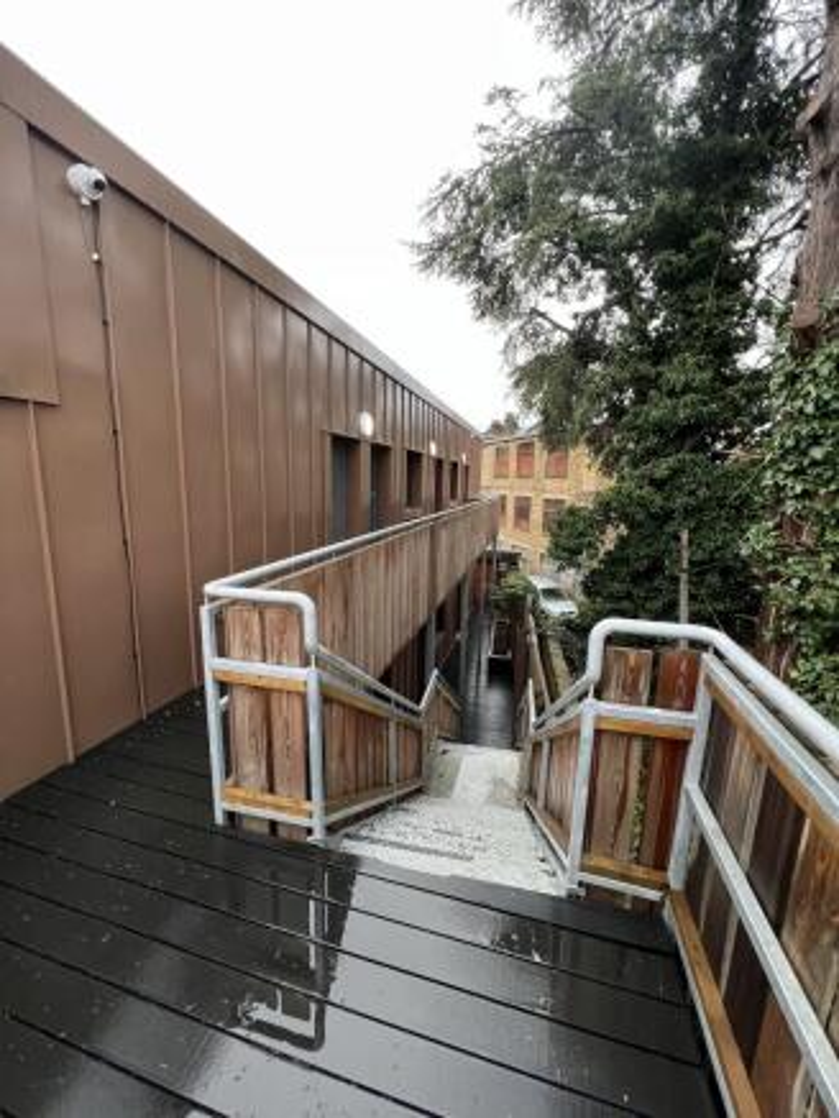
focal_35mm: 13
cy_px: 559
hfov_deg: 89.9
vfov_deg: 106.2
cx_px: 420
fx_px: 420
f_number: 1.8
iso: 160
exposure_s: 1/99
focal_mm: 1.57
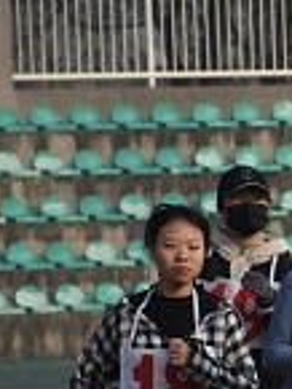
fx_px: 8513
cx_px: 884
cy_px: 428
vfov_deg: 2.6
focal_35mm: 758
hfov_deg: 2.0
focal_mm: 112
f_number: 5.6
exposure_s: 1/2000
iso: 400
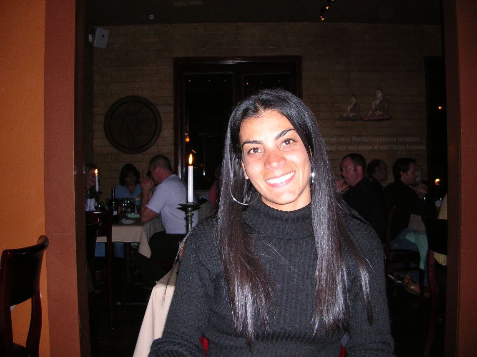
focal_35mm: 35
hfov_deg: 52.7
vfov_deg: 40.6
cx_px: 238
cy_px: 178
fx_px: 482
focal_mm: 5.8
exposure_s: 1/60.1
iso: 89
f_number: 2.8
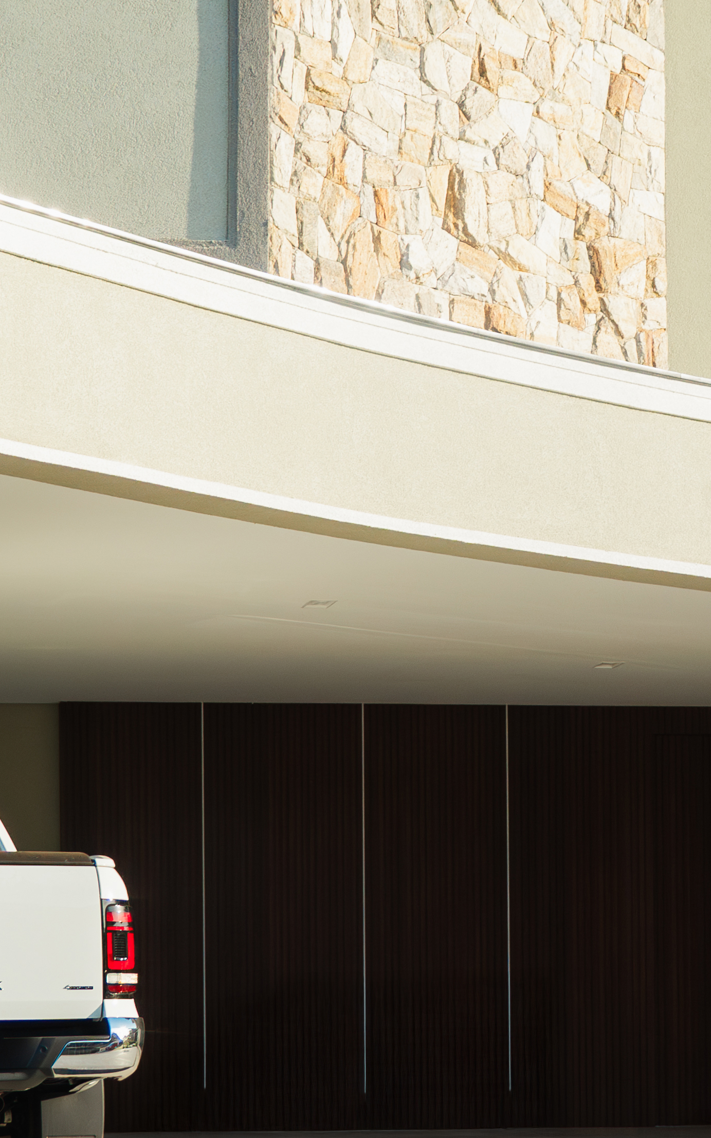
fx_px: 2387
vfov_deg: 26.4
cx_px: 779
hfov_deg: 16.4
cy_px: 248
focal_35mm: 77
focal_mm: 18
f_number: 3.2
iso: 640
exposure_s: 1/125
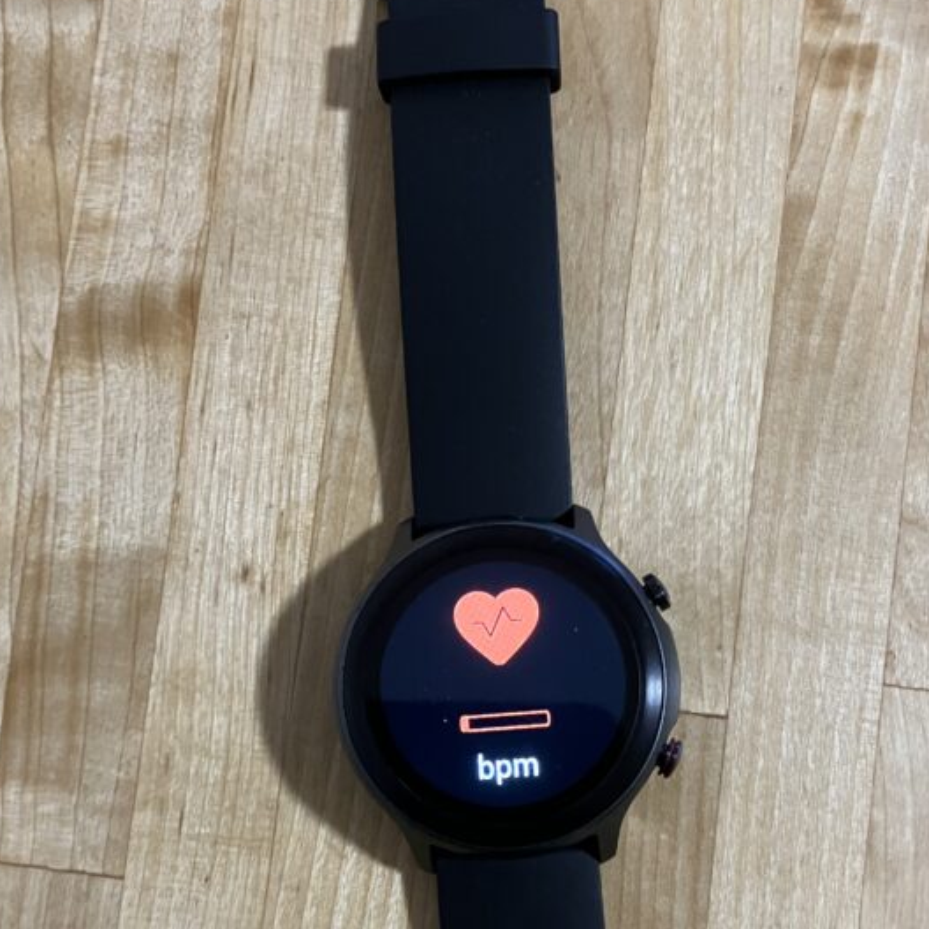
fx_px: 1457
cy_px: 621
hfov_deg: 35.4
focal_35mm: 48
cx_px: 480
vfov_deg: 35.0
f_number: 1.8
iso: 320
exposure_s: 1/42
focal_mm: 3.99
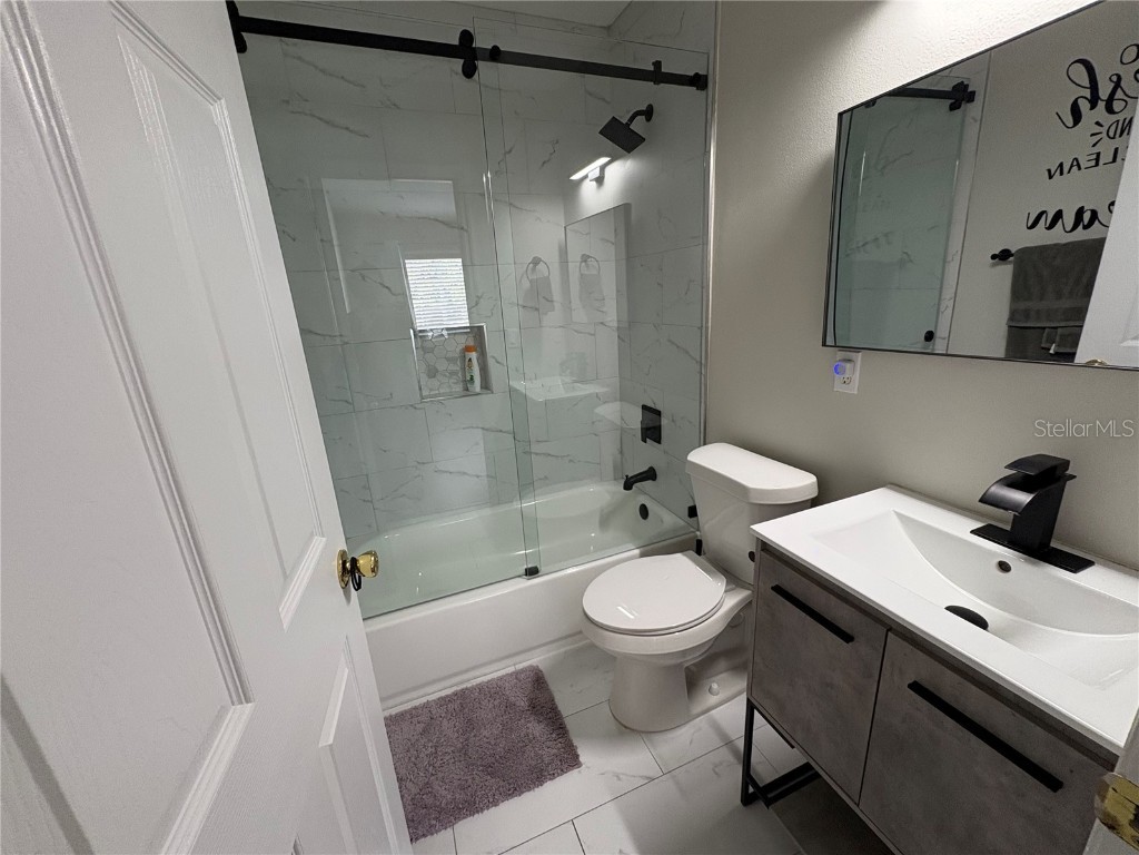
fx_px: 461
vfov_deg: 85.7
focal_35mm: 14
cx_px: 570
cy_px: 428
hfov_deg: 102.1
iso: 250
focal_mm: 2.22
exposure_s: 1/60
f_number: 2.2
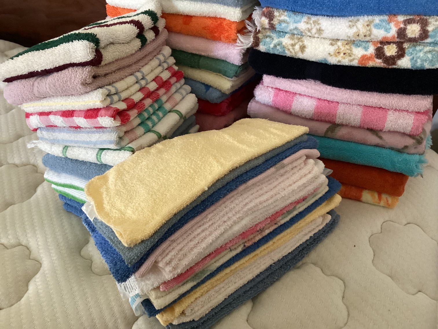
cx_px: 219
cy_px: 164
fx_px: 392
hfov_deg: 58.3
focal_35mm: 31
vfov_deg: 45.4
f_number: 2.4
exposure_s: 1/33
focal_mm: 3.3
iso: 400
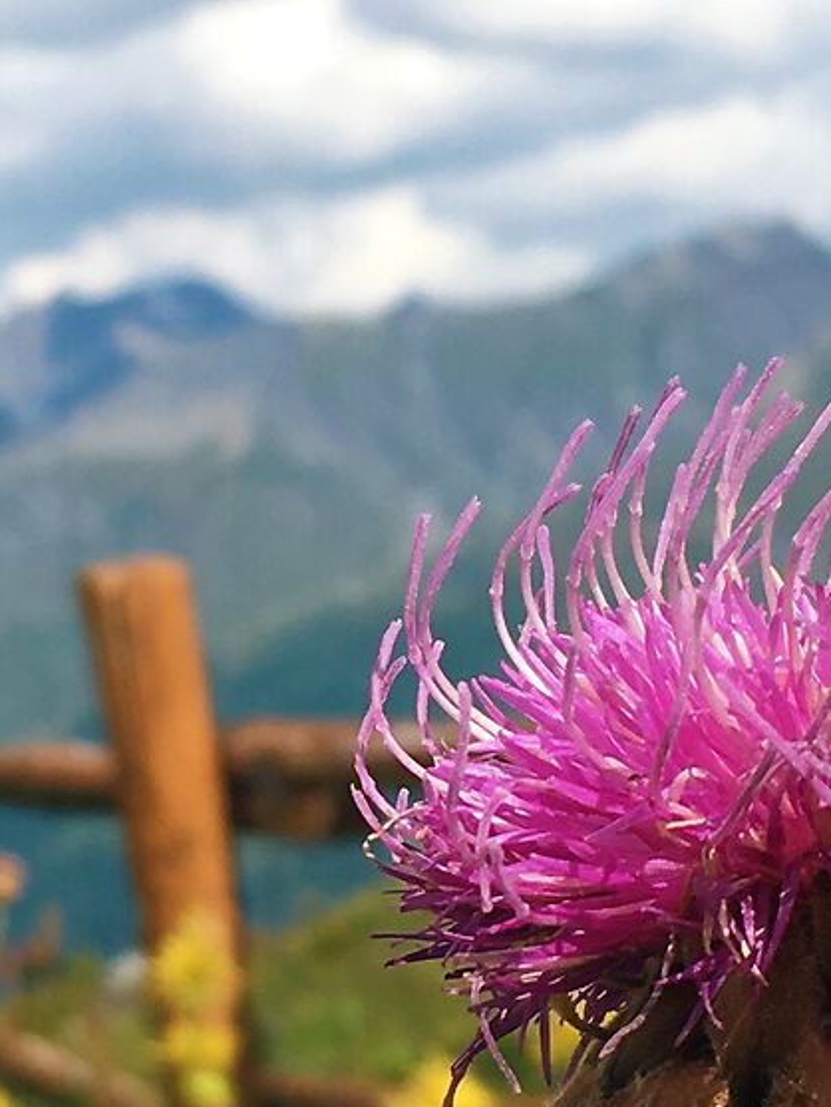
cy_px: 781
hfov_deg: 11.8
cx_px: 258
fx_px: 4000
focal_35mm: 125
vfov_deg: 15.7
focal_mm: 4.15
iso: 25
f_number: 2.2
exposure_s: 1/1241
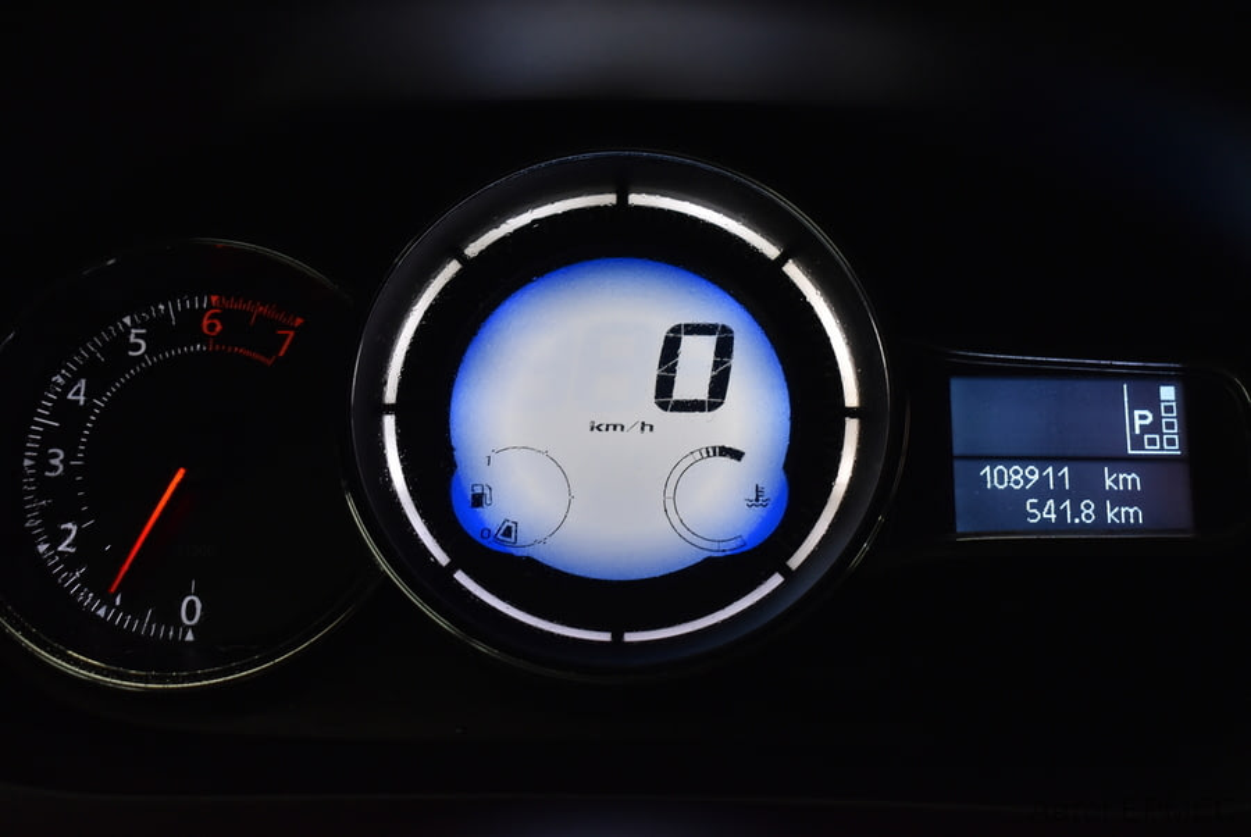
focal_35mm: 57
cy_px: 418
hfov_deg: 35.0
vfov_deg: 23.8
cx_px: 626
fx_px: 1983
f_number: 4.8
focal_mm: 38
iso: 800
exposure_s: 1/60
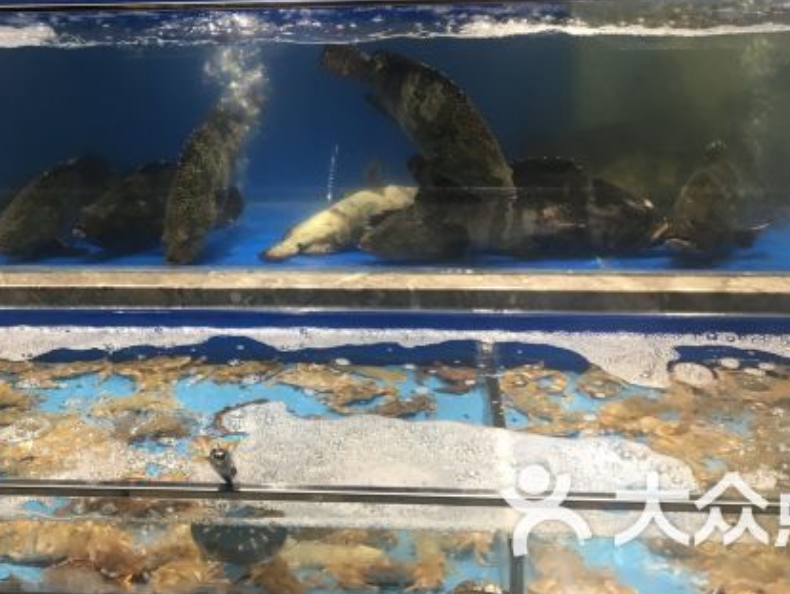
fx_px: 1119
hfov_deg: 38.7
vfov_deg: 29.0
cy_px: 108
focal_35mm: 49
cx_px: 311
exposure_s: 1/33
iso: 50
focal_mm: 4.15
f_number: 2.2
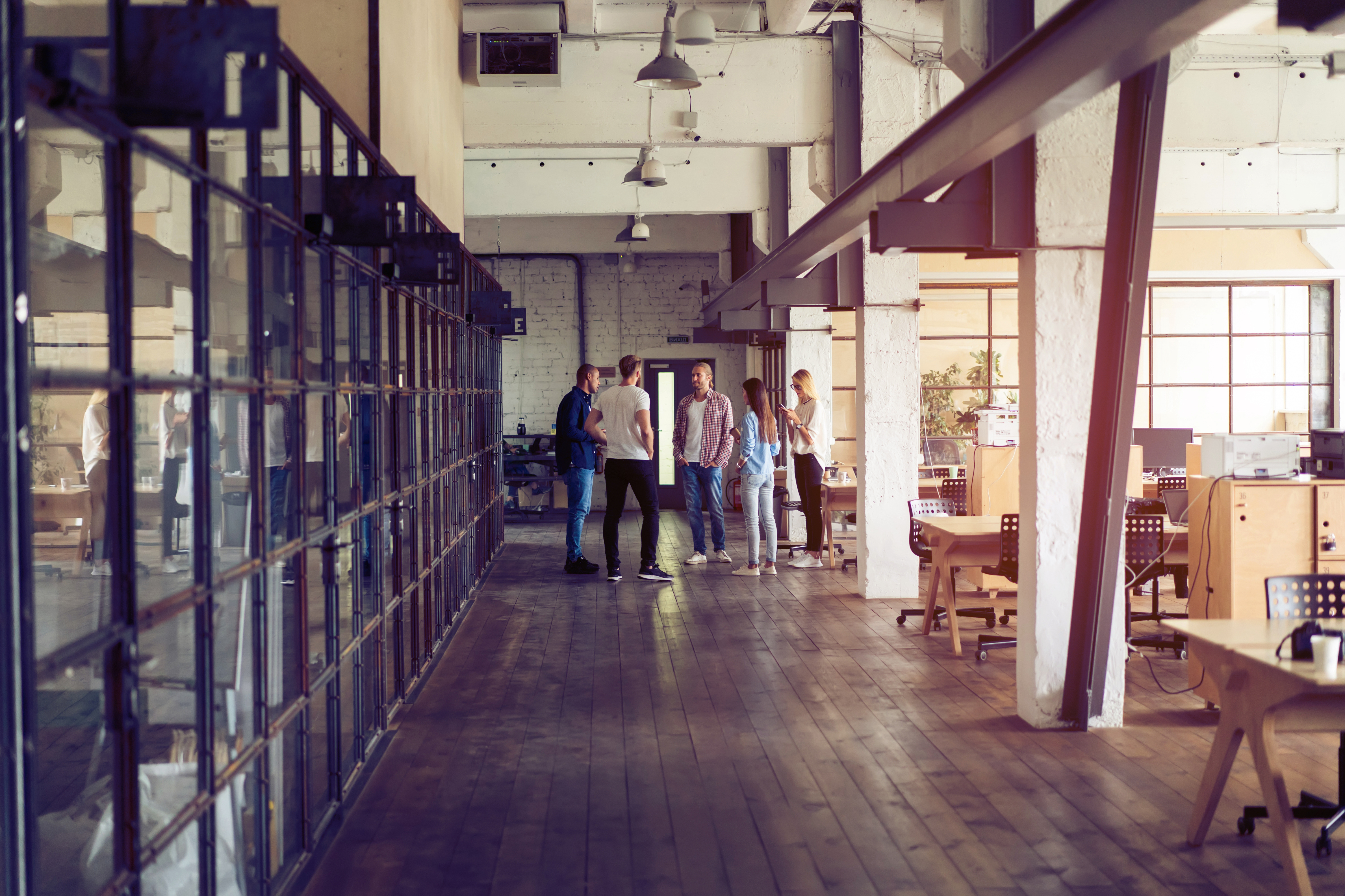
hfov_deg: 36.2
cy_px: 448
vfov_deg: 24.6
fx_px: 2055
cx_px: 672
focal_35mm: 55
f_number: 2
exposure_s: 1/100
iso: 800
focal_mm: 55
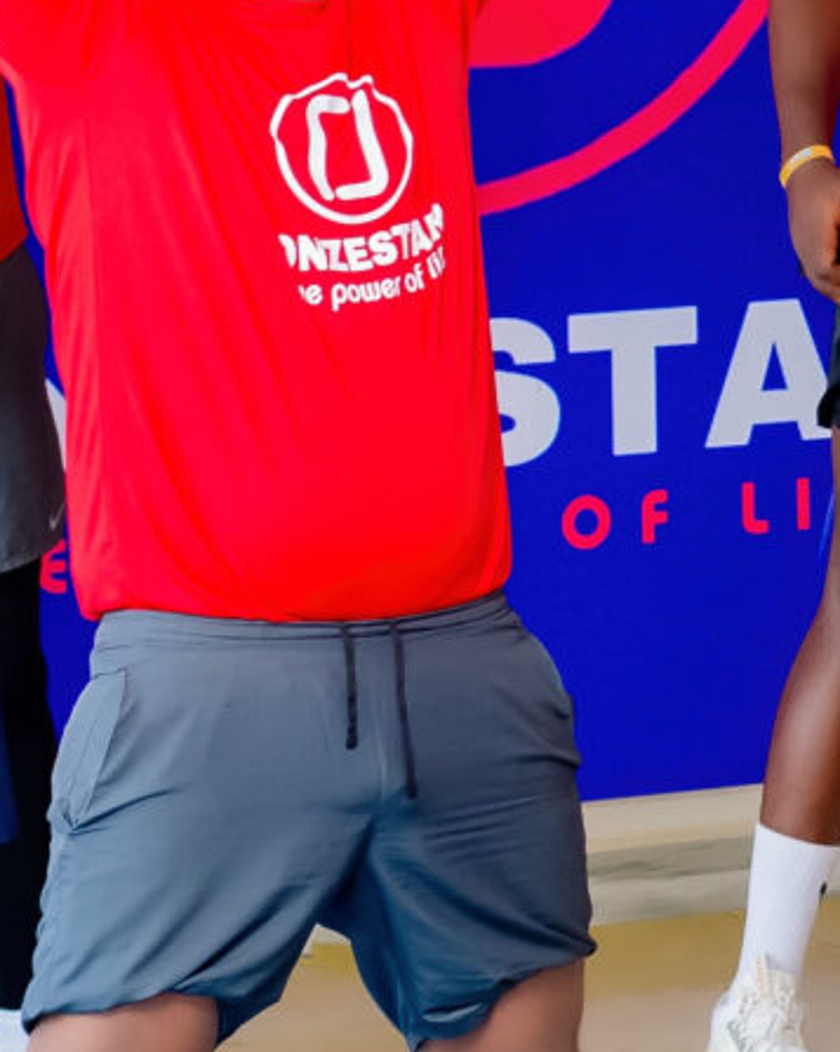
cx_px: 1379
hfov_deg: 5.7
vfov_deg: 7.2
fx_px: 8368
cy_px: 133
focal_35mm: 269
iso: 400
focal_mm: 50
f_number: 4.5
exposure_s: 1/200
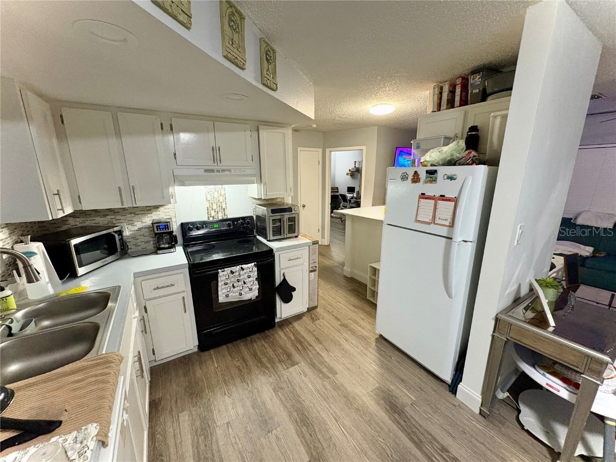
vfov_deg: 85.7
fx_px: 249
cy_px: 231
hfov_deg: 102.1
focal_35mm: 14
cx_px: 308
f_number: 2.2
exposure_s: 1/60
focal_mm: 2.22
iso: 500
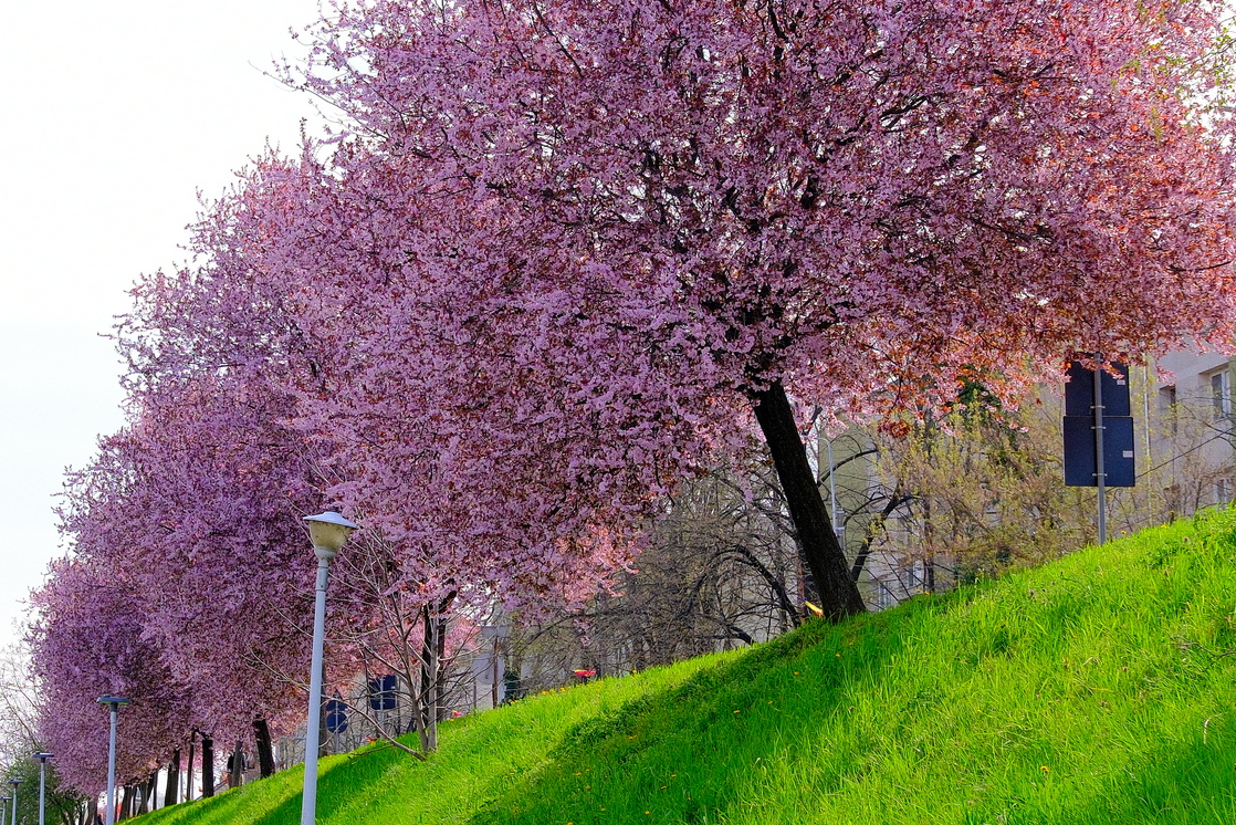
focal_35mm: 81
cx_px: 418
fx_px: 2782
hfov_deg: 24.9
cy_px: 382
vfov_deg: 16.9
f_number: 5.6
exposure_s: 1/450
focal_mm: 29.3
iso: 320
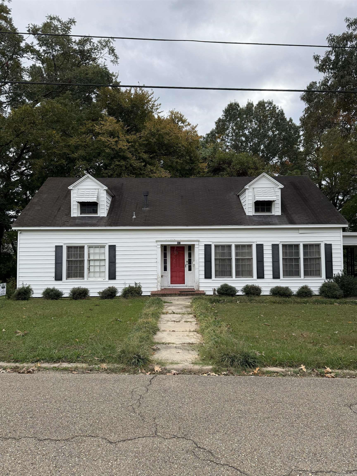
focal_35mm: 24
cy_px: 238
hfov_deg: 56.8
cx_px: 178
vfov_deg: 71.6
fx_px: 330
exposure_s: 1/2232
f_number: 1.78
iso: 100
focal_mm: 6.76
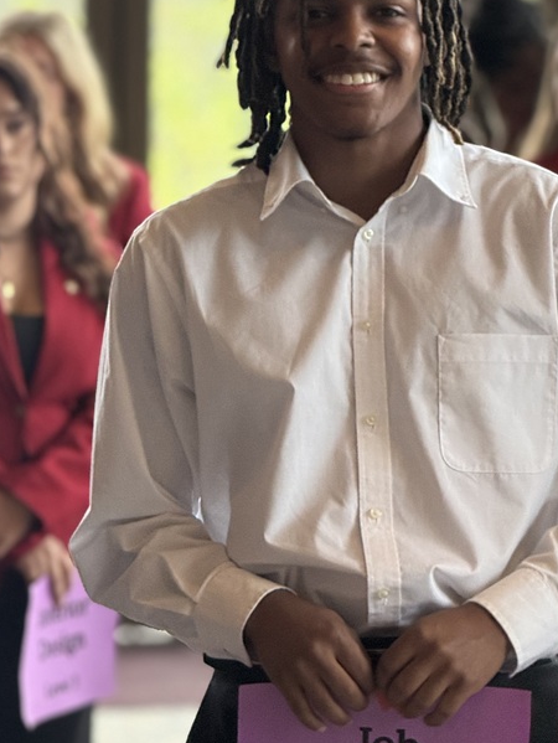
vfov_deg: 9.6
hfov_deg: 7.3
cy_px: 419
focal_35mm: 205
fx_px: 4401
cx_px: 332
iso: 250
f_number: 2.8
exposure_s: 1/99
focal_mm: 15.66
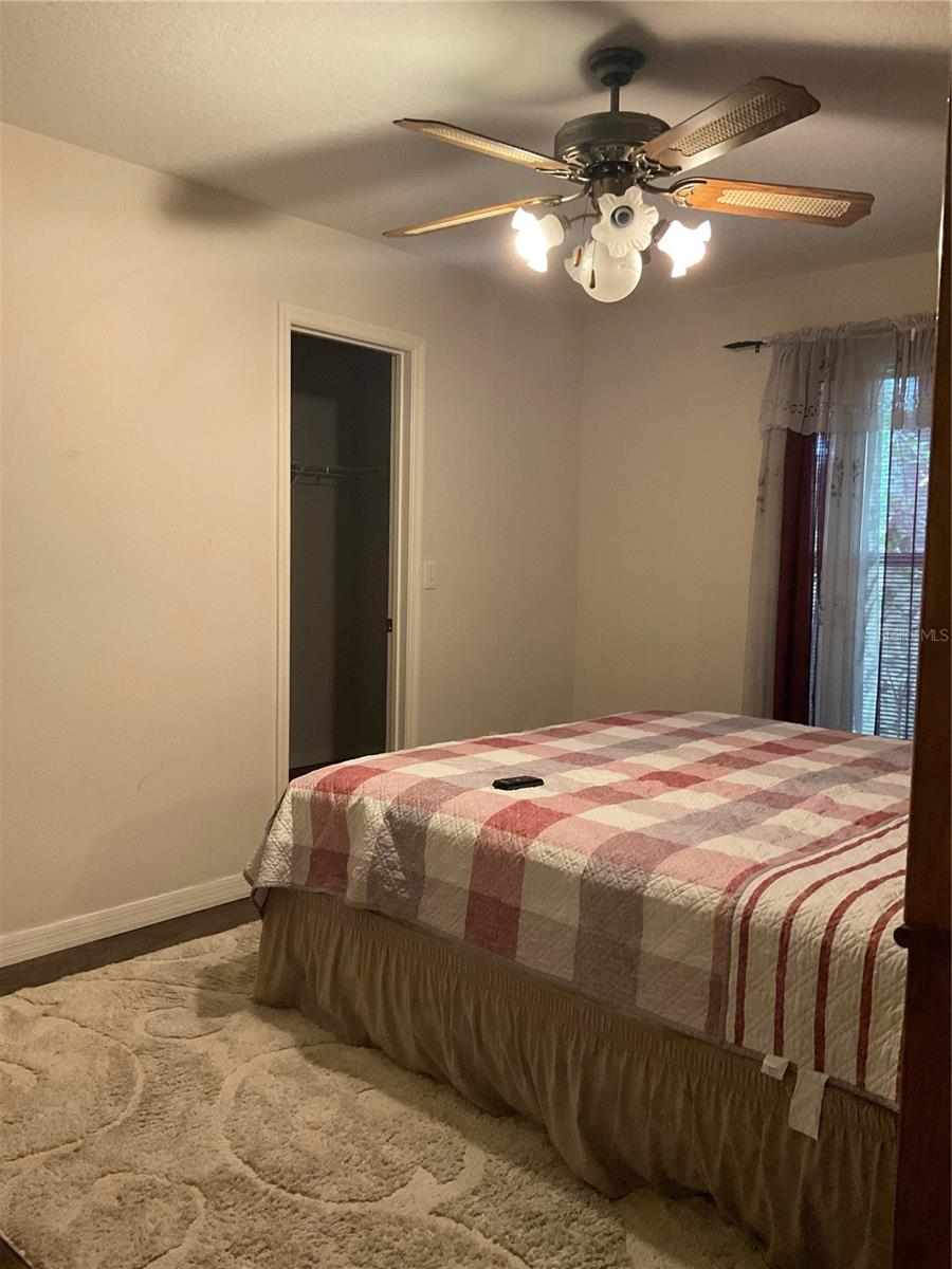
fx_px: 1063
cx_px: 476
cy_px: 634
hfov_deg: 48.2
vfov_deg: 61.7
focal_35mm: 29
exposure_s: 1/60
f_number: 1.8
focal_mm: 3
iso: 250
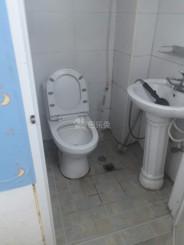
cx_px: 92
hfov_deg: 51.3
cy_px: 122
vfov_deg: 65.3
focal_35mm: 27
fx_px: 191
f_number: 2
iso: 320
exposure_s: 1/33.3
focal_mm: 5.75
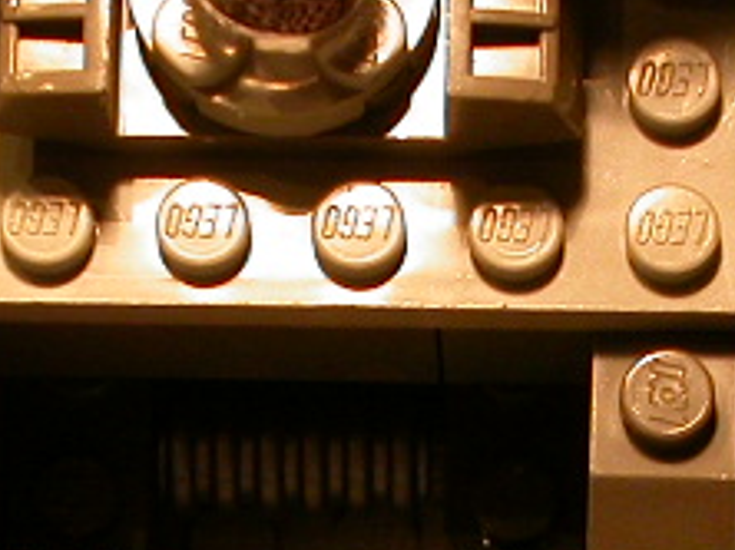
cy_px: 782
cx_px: 391
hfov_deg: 8.1
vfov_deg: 6.0
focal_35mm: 245
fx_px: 5196
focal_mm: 11.1
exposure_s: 1/98
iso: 100
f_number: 2.9
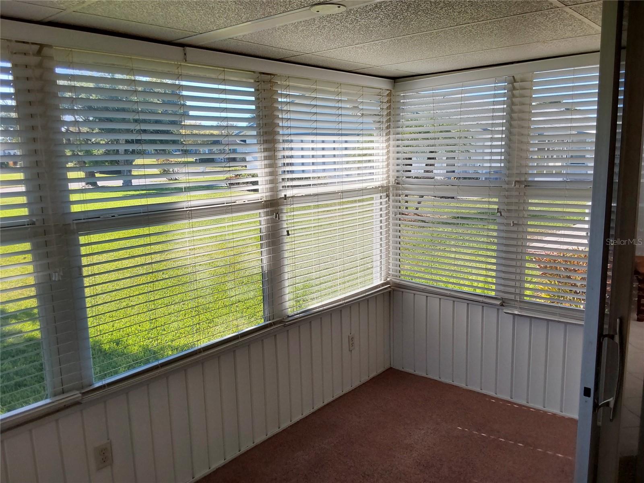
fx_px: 521
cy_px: 242
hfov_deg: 63.4
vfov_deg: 49.7
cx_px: 322
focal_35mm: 28
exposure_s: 1/474
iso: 50
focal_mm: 2.91
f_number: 1.9
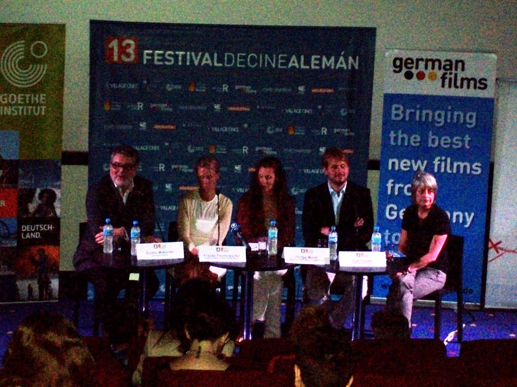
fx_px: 1613
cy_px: 194
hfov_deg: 18.2
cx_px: 258
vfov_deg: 13.7
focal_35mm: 108
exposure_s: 1/60
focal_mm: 18
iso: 240
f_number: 4.8
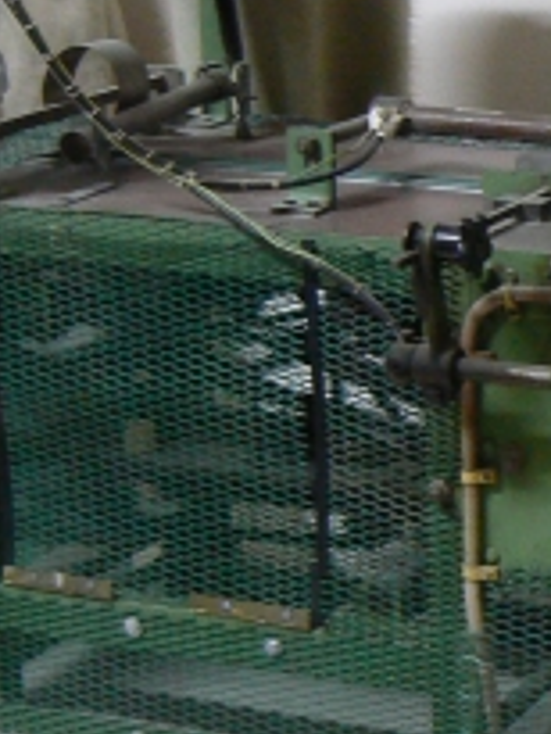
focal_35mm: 120
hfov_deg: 11.7
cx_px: 880
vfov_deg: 16.4
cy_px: 465
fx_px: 2544
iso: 200
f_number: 2.8
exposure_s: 1/8
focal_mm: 6
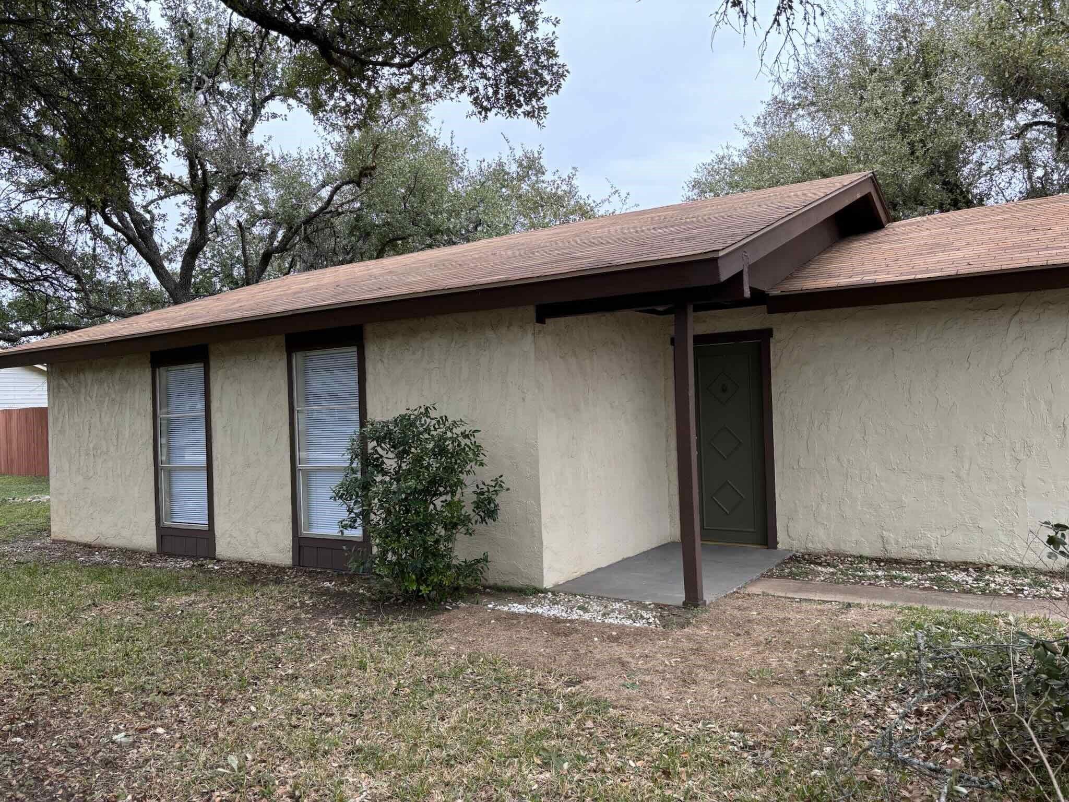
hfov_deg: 67.3
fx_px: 803
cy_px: 401
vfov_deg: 53.1
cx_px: 534
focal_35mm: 26
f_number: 1.6
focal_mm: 5.96
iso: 40
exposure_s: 1/169
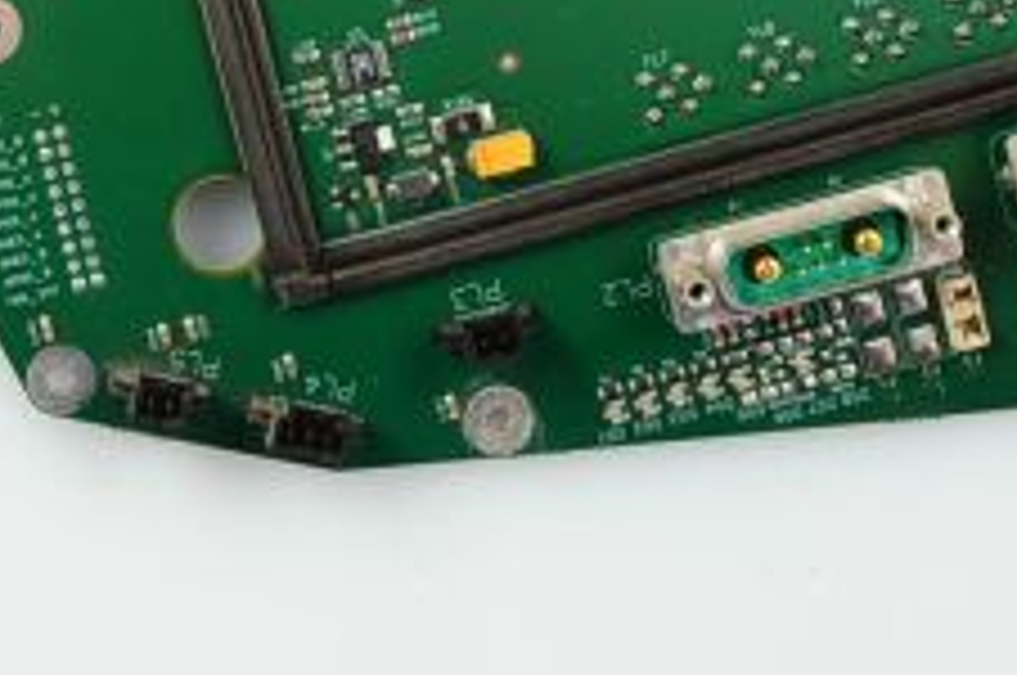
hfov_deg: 17.4
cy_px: -459
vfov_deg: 11.1
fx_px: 3272
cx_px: 104
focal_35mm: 116
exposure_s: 1/125
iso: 800
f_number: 14
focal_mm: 29
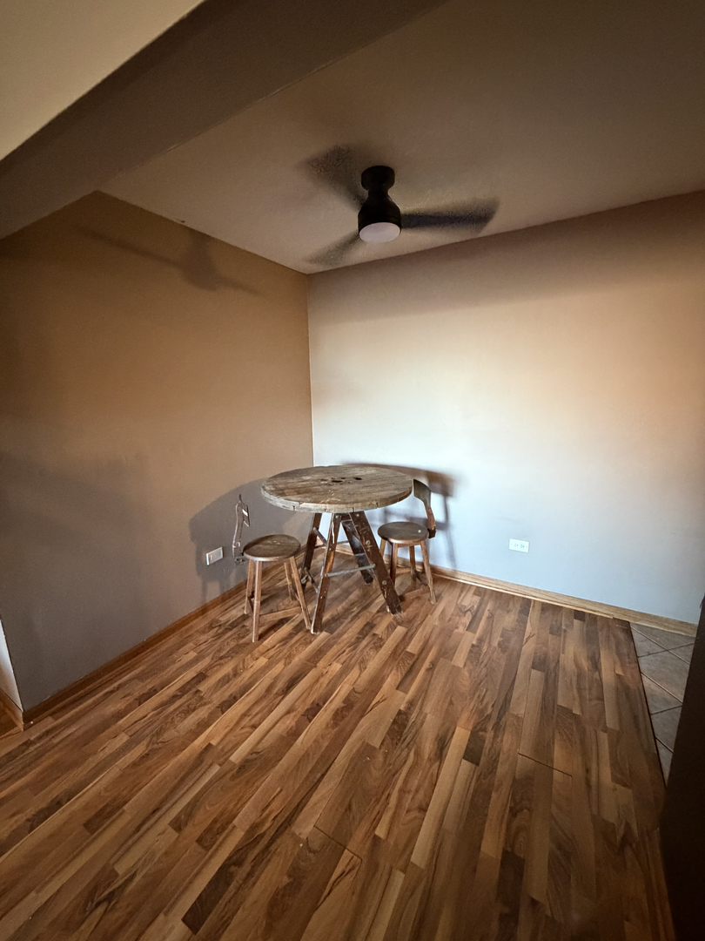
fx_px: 380
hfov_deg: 85.7
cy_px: 470
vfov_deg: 102.1
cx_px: 352
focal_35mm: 14
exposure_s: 1/40
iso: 1000
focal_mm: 2.22
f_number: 2.2
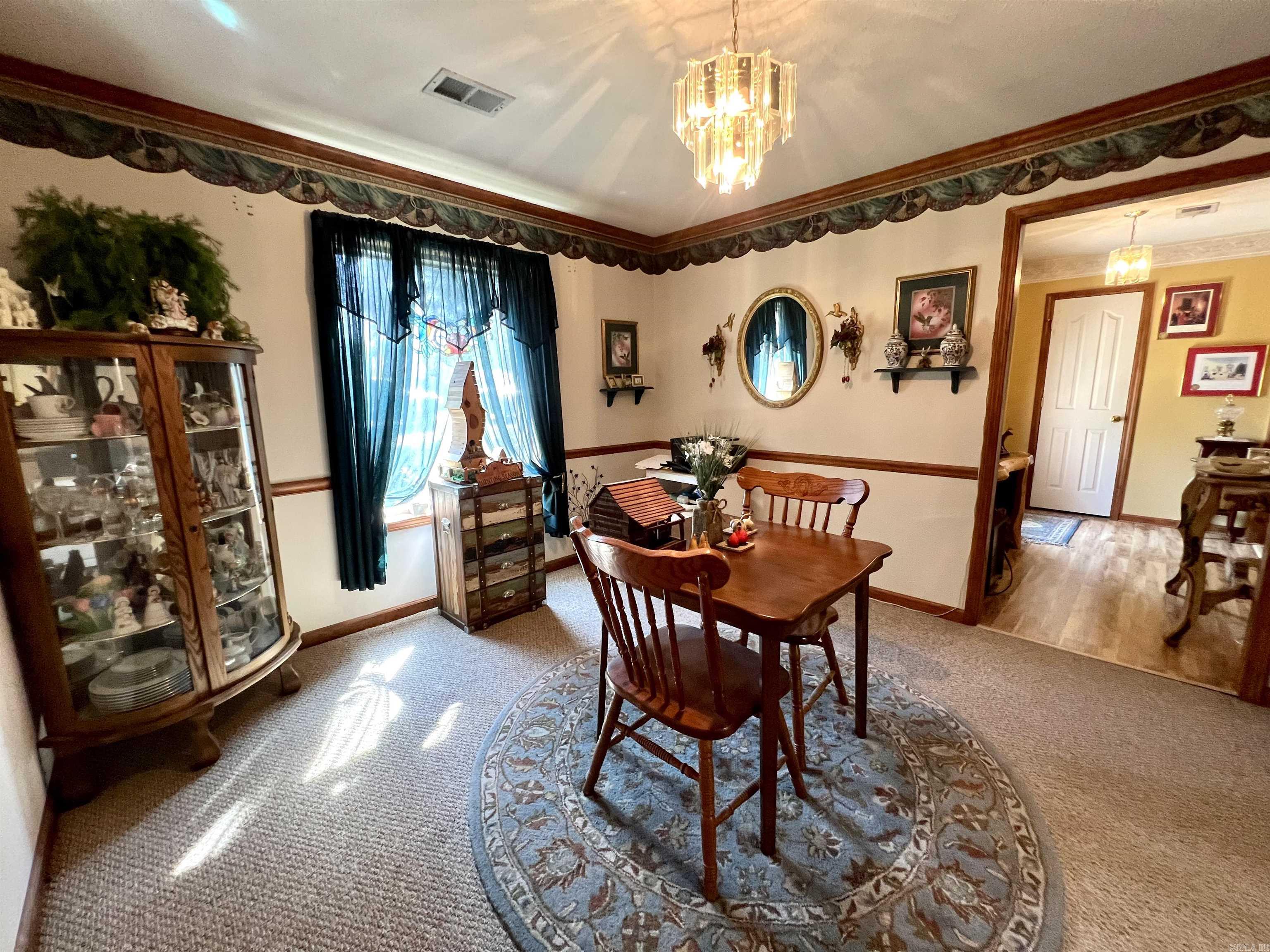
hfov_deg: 106.2
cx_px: 635
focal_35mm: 13
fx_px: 477
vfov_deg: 89.9
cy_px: 476
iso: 320
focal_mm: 1.57
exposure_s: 1/60
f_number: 1.8
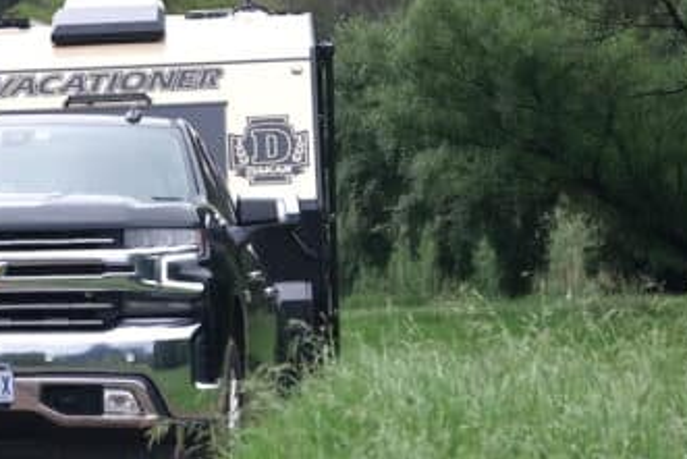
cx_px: 2
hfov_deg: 7.5
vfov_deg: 5.1
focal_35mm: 272
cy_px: 62
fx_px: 5193
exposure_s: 1/1250
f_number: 2.8
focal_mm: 50
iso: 125
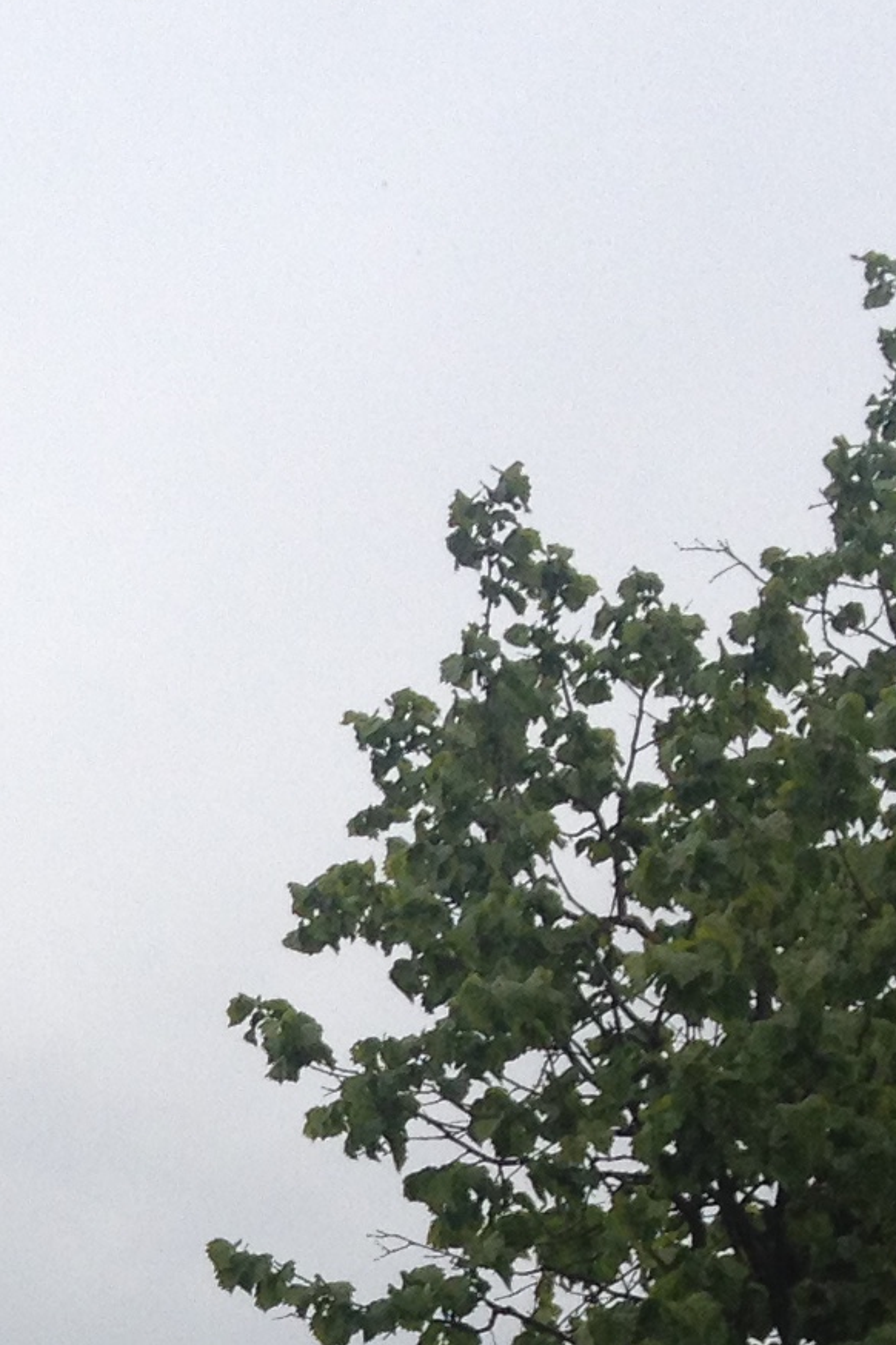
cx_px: -765
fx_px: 5081
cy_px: 1790
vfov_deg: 14.4
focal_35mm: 136
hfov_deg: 9.5
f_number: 2.4
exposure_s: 1/2632
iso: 50
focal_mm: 4.28
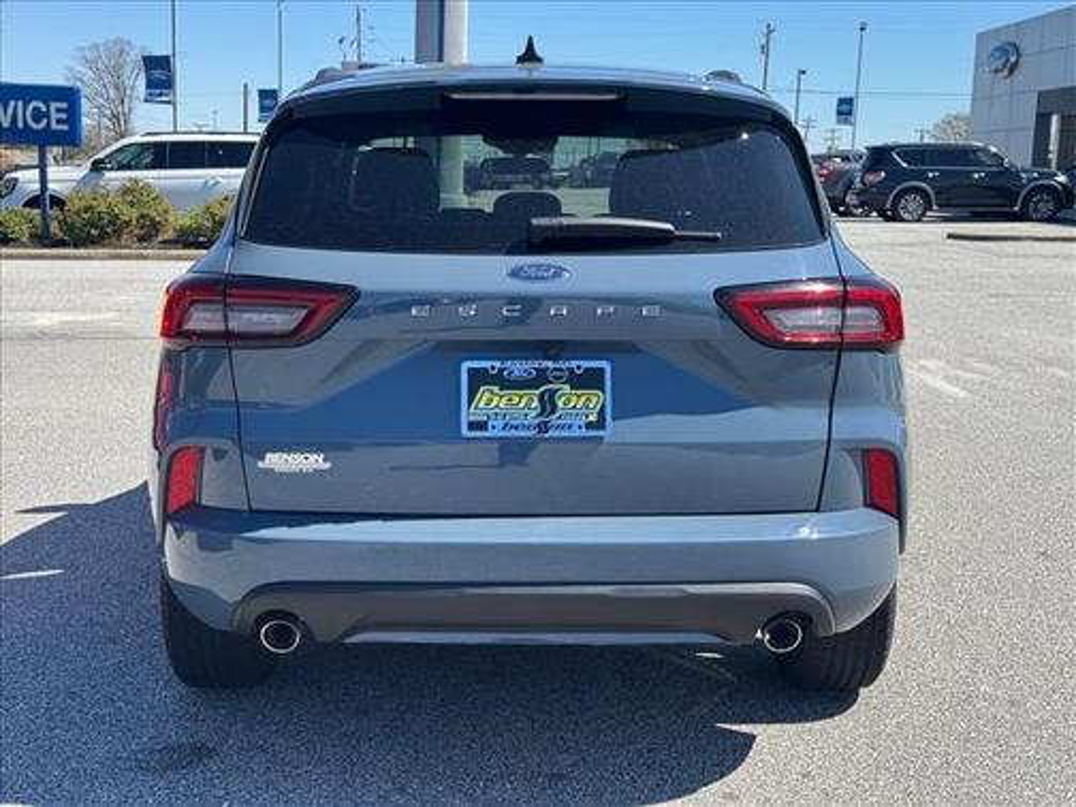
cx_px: 538
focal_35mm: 48
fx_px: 1492
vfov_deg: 30.3
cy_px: 404
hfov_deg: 39.7
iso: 64
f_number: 1.78
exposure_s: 1/1984
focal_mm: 6.76
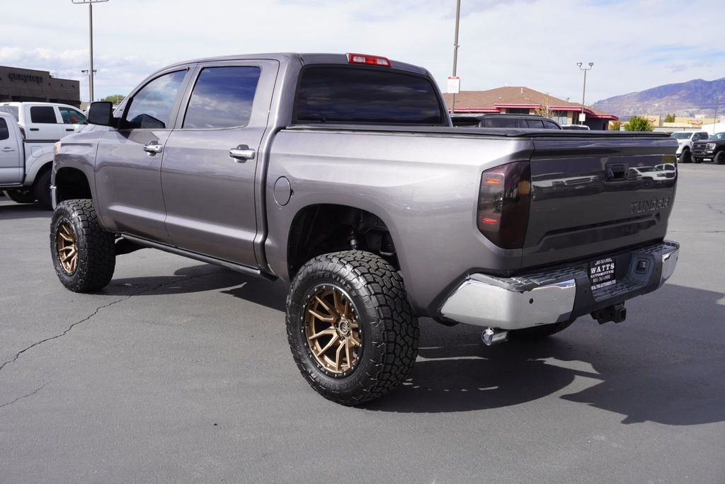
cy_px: 242
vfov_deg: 36.9
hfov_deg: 53.1
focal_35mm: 36
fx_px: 725
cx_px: 362
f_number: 9
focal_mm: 24
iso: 100
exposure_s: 1/125
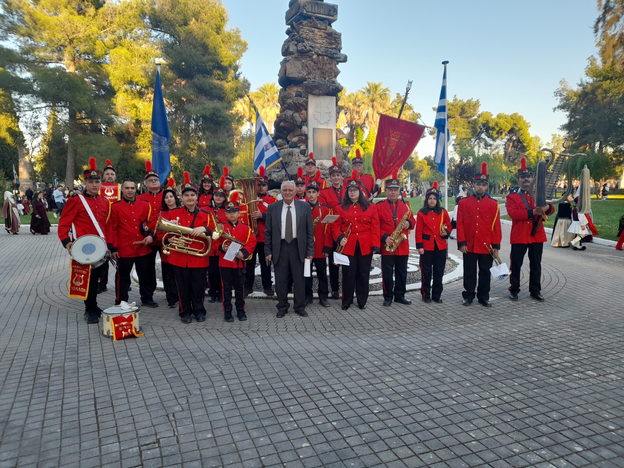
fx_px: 451
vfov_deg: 54.9
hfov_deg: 69.4
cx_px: 312
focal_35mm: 25
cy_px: 234
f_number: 2
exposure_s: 1/100
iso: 32
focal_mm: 4.6
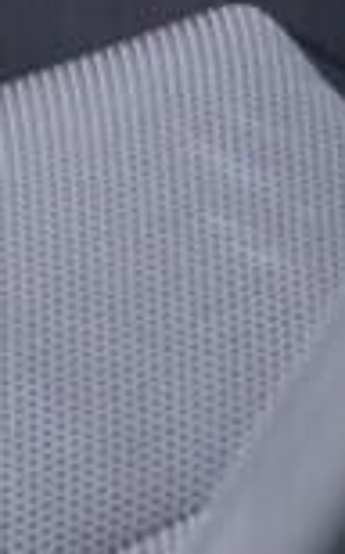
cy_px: -568
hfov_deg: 3.6
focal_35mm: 343
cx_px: -1100
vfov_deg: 6.0
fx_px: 5170
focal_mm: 24
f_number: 2.8
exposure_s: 1/40
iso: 400
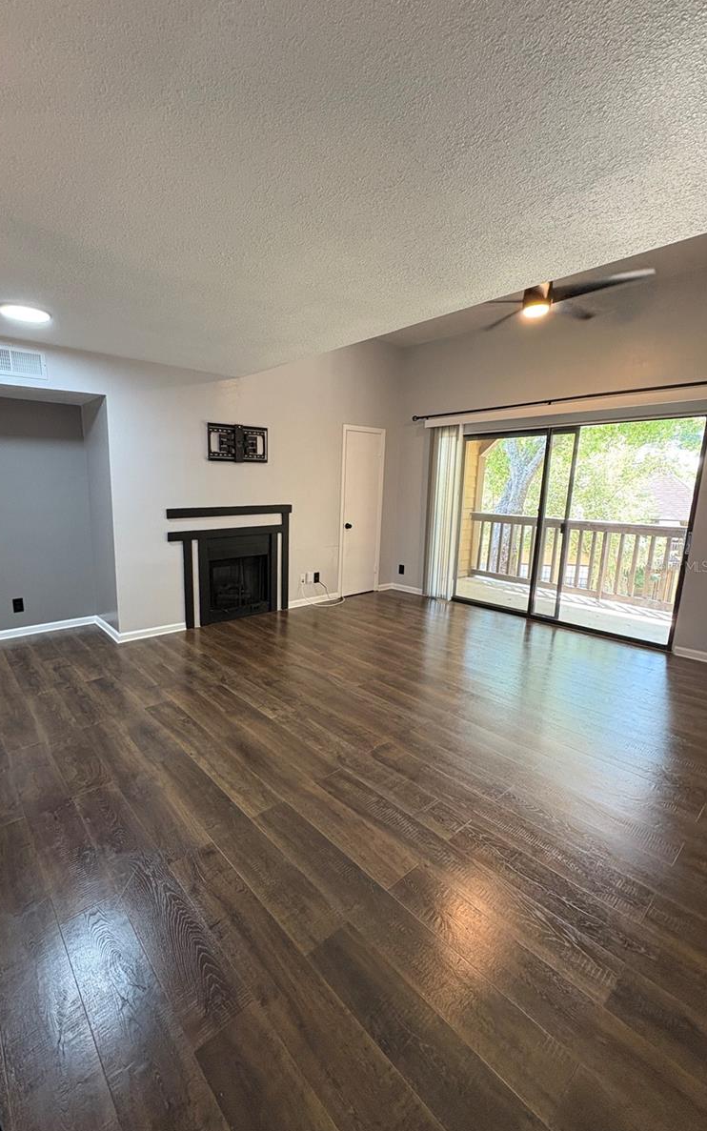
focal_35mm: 15
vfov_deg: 101.5
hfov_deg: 74.0
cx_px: 284
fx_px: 462
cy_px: 566
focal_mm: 2.22
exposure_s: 1/60
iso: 320
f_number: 2.2
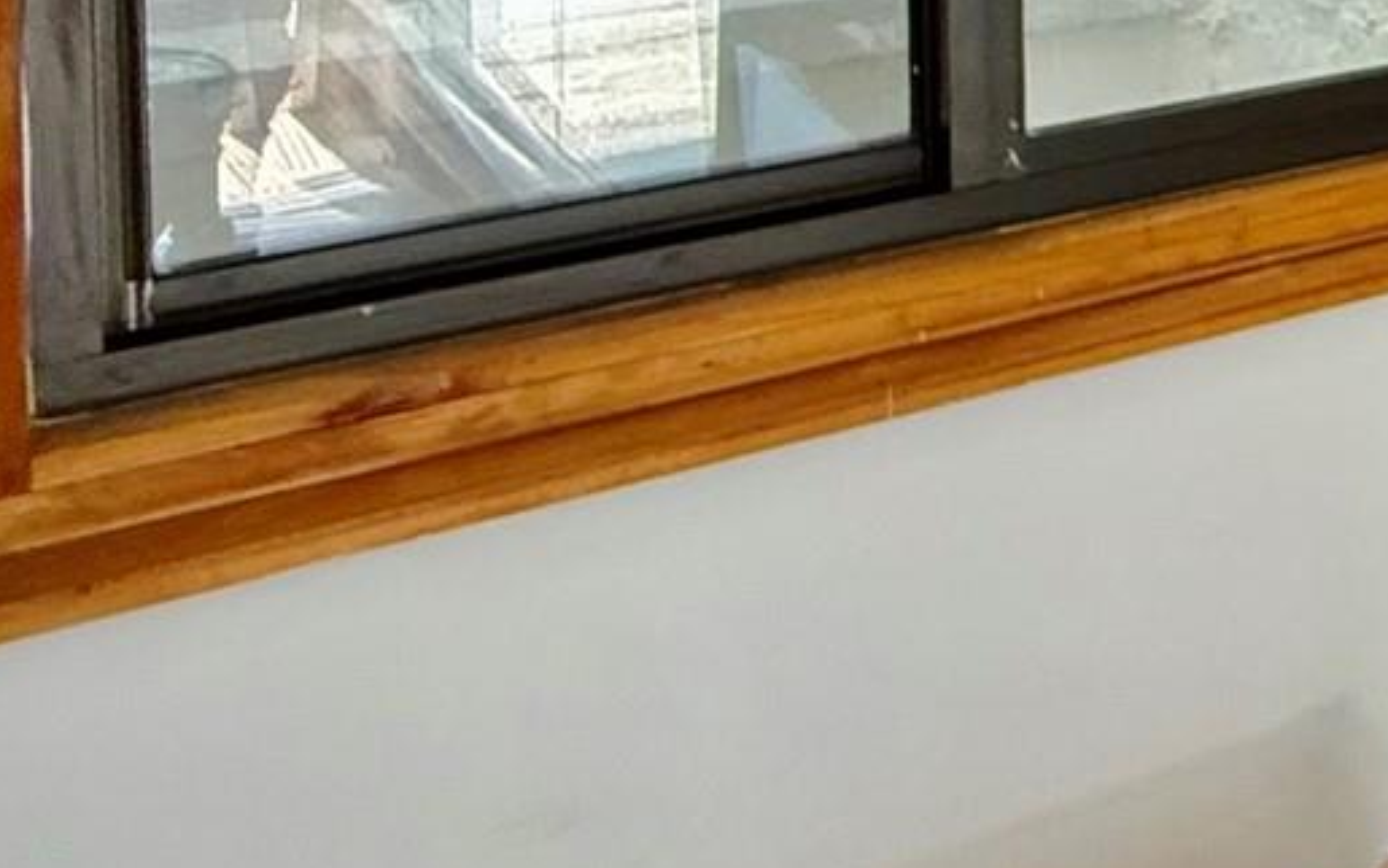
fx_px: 2232
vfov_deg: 19.2
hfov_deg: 20.7
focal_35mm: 59
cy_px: -434
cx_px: 2617
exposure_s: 1/99
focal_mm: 2.22
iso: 250
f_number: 2.2
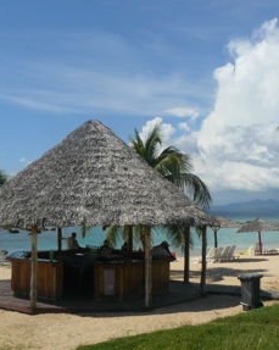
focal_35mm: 49
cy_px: 177
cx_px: 201
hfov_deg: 30.4
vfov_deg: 38.1
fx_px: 507
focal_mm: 6
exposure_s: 1/400
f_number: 8
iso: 100
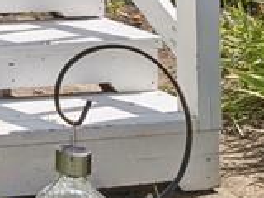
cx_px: -323
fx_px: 976
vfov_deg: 9.7
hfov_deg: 12.7
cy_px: -338
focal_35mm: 128
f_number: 8
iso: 200
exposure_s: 1/320
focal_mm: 10
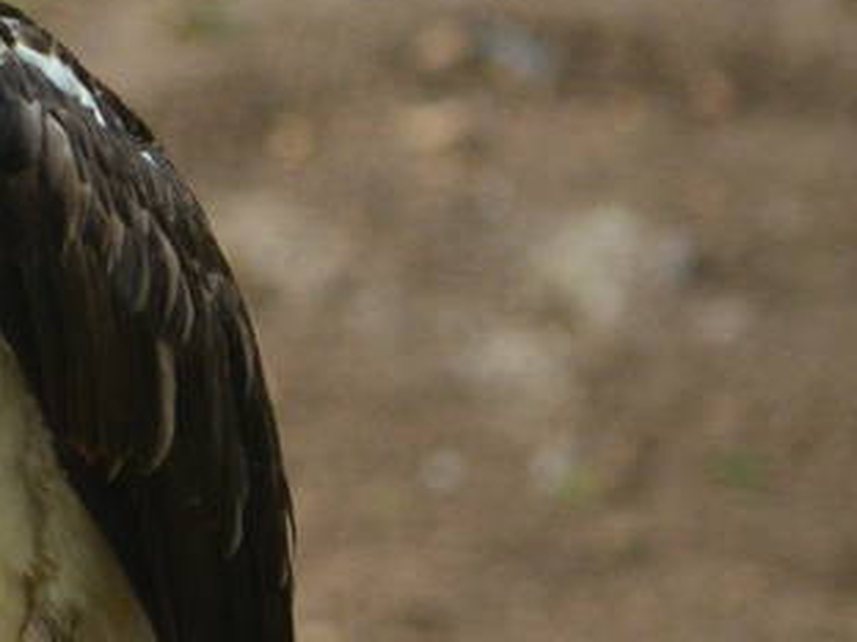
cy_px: 229
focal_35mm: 888
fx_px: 21976
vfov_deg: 1.7
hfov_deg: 2.2
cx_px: -885
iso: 1000
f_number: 5.6
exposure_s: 1/400
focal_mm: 120
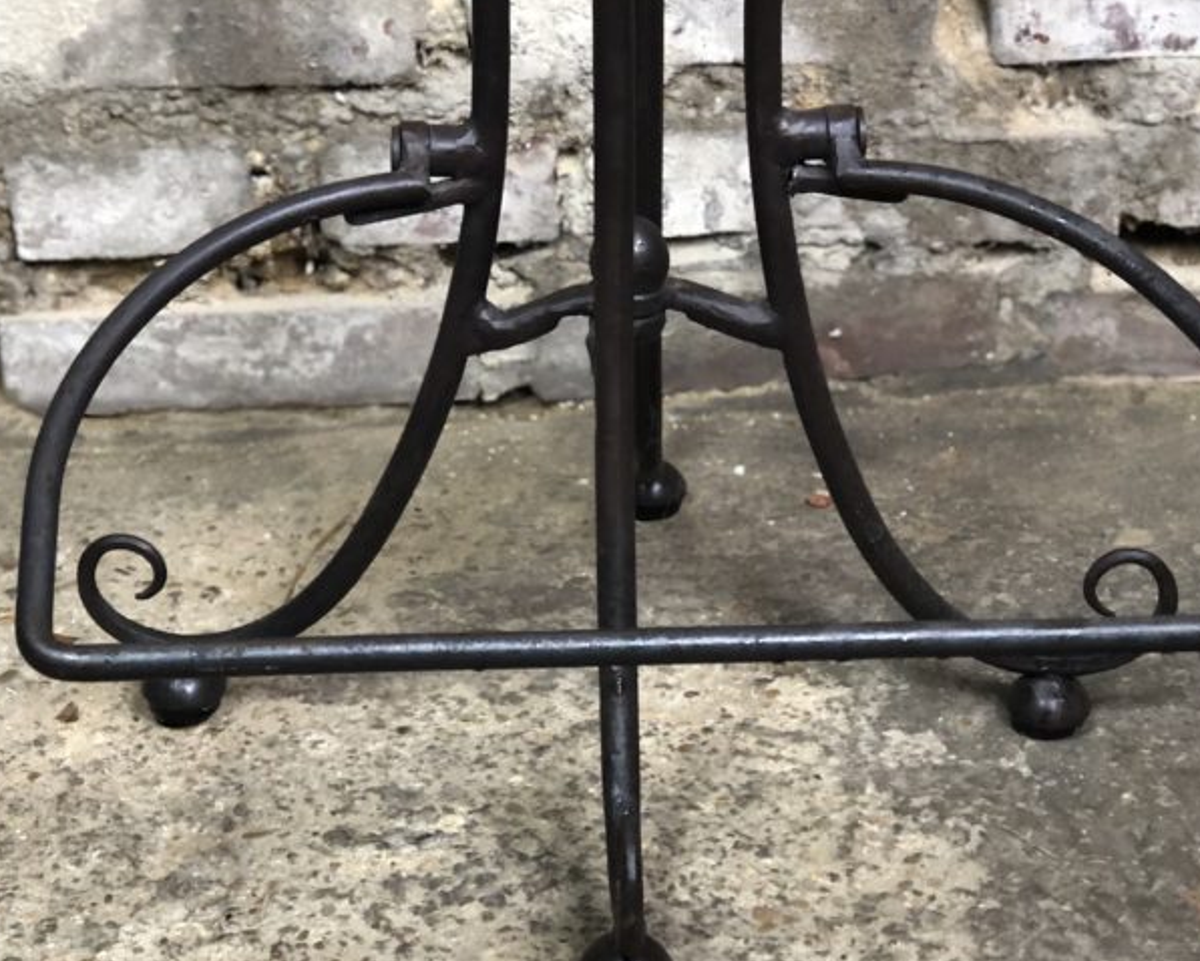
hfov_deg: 22.0
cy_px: 462
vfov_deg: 17.7
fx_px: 3091
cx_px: 617
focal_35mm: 87
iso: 125
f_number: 2.4
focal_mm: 6
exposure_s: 1/33
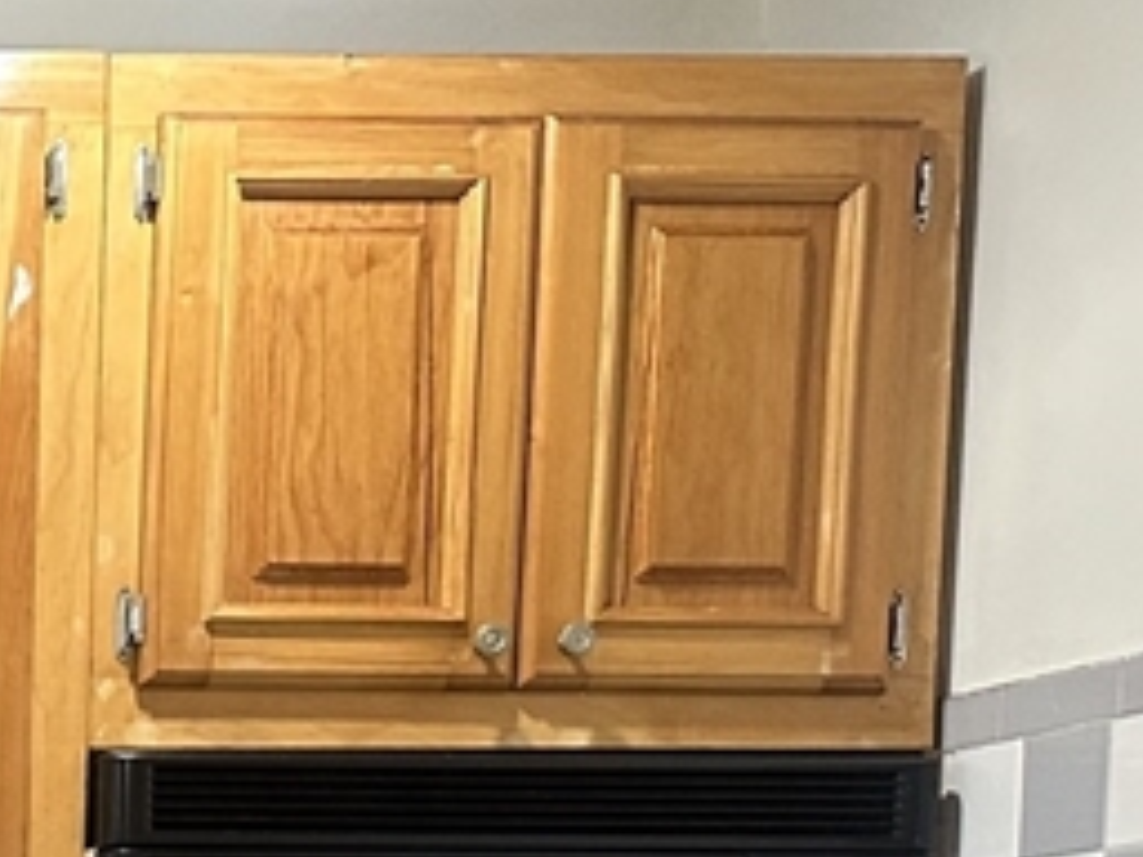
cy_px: 1527
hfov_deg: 16.0
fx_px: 3170
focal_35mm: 96
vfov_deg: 13.8
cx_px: -1130
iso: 320
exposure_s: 1/60
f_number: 1.78
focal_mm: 6.86
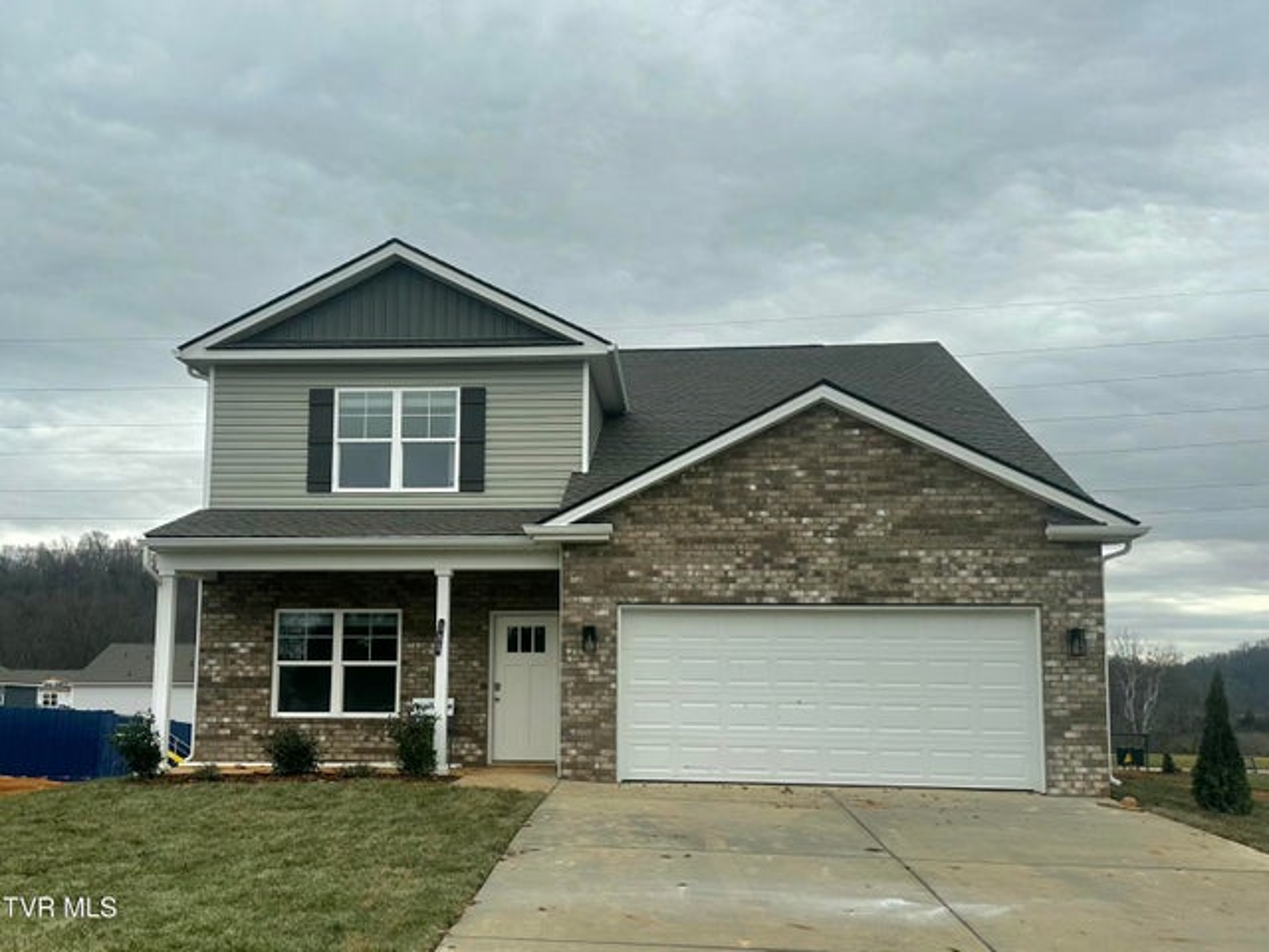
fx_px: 880
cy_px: 476
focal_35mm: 24
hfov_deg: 71.6
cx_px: 634
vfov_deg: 56.8
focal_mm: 6.86
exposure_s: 1/2500
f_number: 1.78
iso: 80
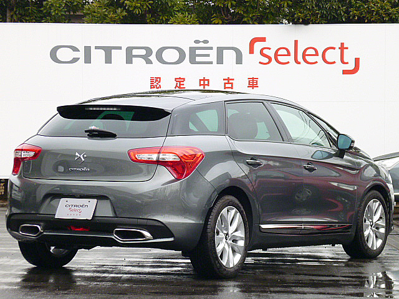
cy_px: 150
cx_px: 200
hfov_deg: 15.1
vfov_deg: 11.3
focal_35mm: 131
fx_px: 1510
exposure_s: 1/60
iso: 400
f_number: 6.4
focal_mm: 21.5
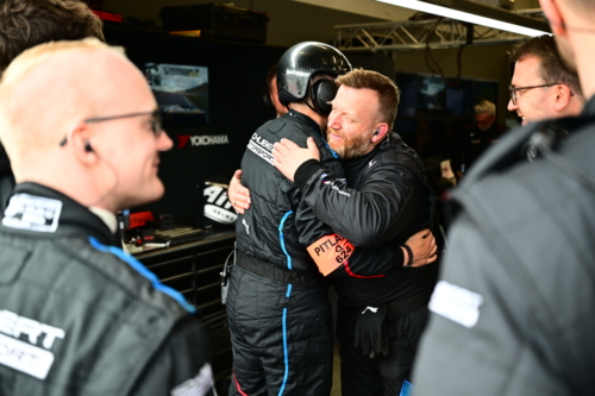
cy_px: 198
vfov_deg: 31.9
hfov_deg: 46.4
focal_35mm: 42
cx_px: 298
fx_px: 694
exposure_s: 1/640
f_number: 2.8
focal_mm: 42
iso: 1400
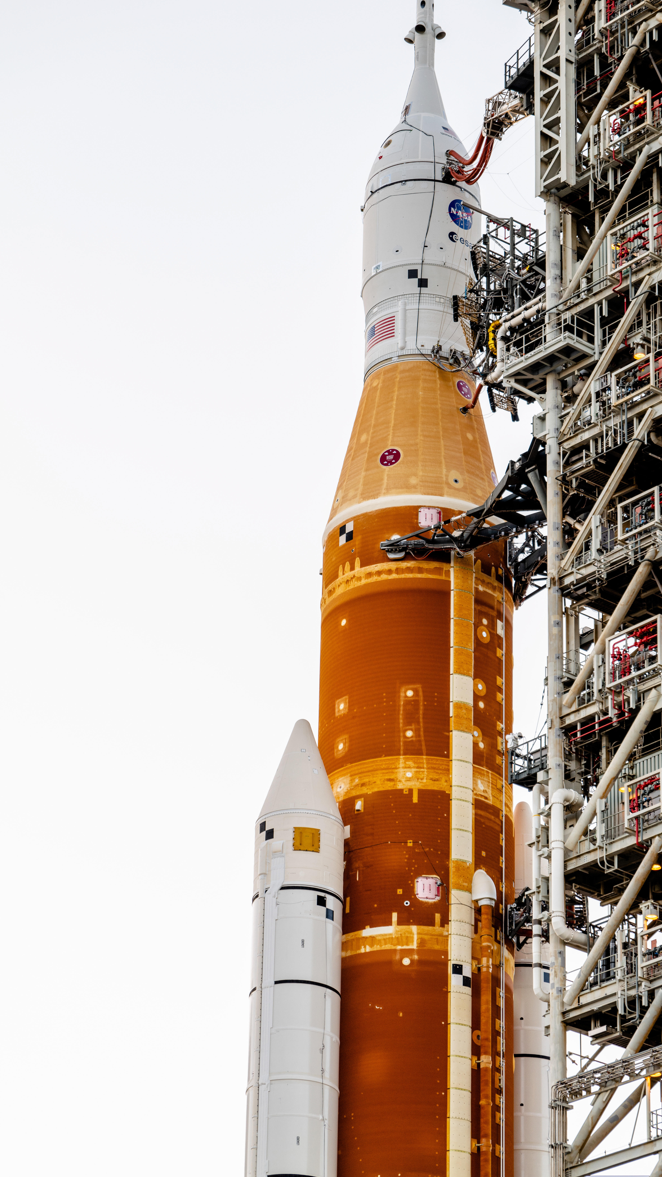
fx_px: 3932
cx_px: 415
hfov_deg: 9.6
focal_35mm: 126
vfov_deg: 17.0
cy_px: 514
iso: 400
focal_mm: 105
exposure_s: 1/160
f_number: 4.5
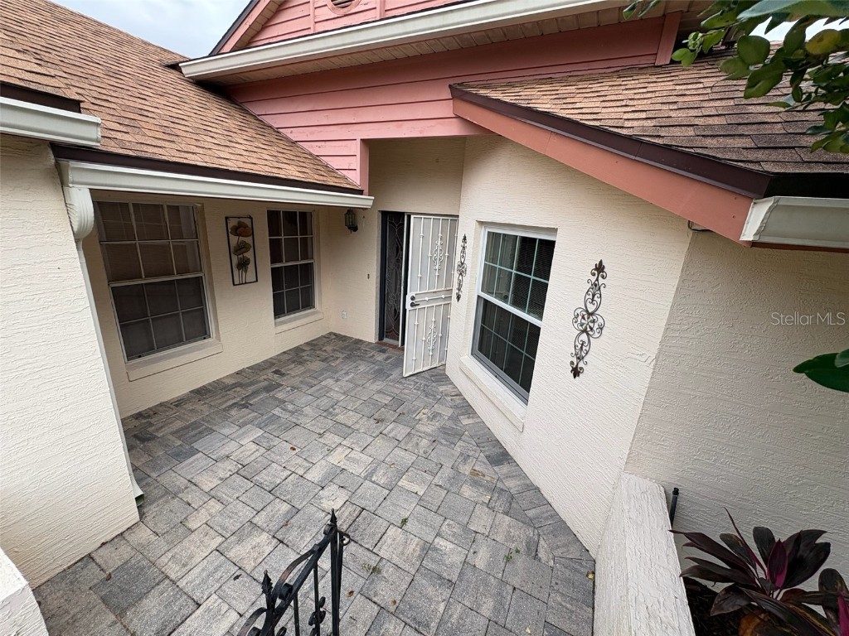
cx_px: 424
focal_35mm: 14
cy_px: 318
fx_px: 343
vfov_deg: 85.7
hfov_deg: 102.1
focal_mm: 2.22
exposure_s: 1/529
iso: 40
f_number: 2.2
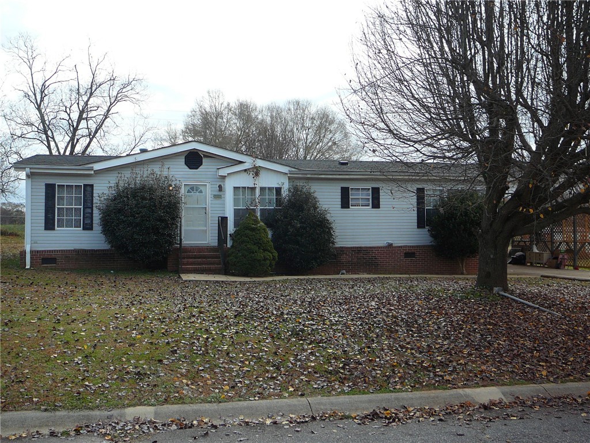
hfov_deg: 52.6
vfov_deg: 40.7
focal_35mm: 35
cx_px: 295
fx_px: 597
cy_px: 222
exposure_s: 1/320
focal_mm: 5.2
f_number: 2.8
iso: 80
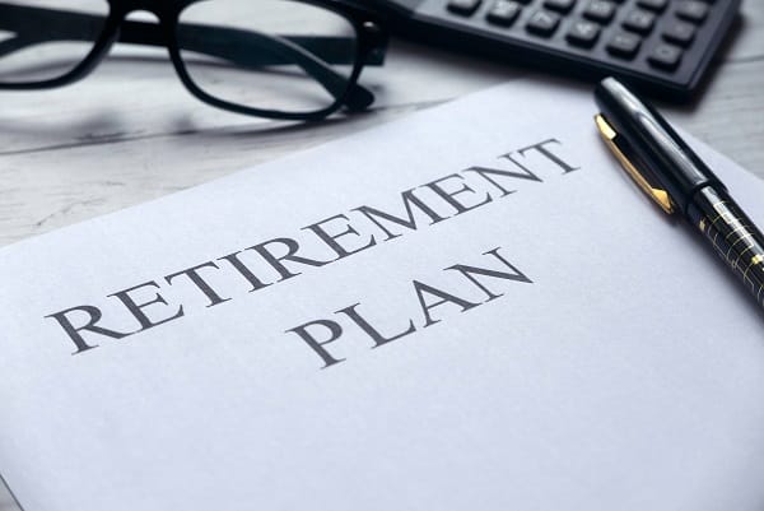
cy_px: 256
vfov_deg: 18.2
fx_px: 1593
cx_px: 382
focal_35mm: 75
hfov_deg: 27.0
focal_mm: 34
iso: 200
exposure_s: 1/125
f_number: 4
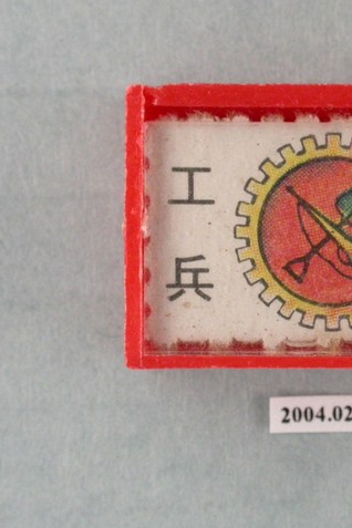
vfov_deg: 10.2
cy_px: 265
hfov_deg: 6.8
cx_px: 309
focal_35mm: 201
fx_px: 2948
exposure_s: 1/30
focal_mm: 29.9
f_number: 6.2
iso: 200
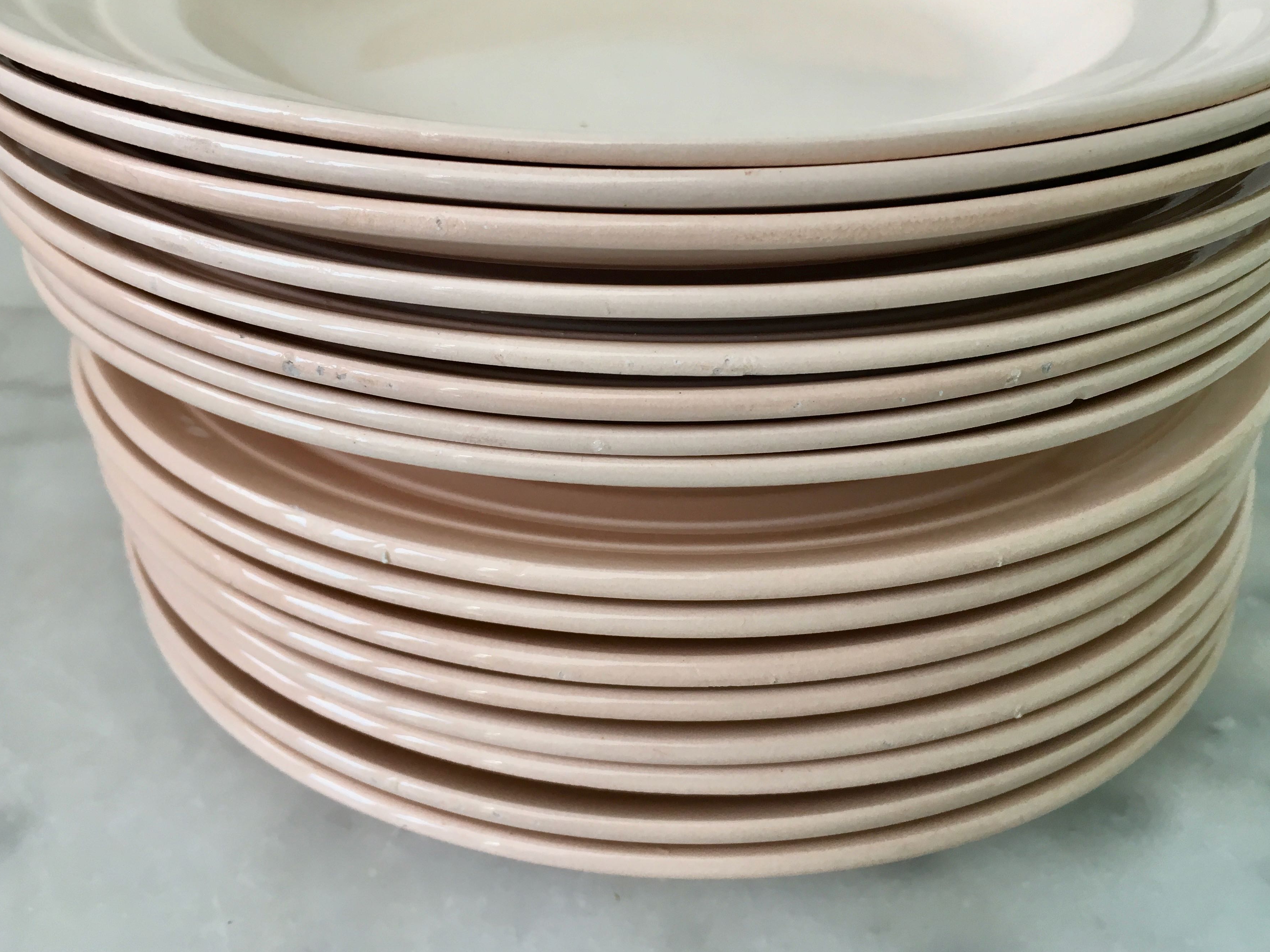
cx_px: 657
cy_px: 446
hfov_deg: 55.3
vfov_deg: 42.9
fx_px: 1211
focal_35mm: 33
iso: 25
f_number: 2.2
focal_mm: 4.15
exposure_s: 1/33
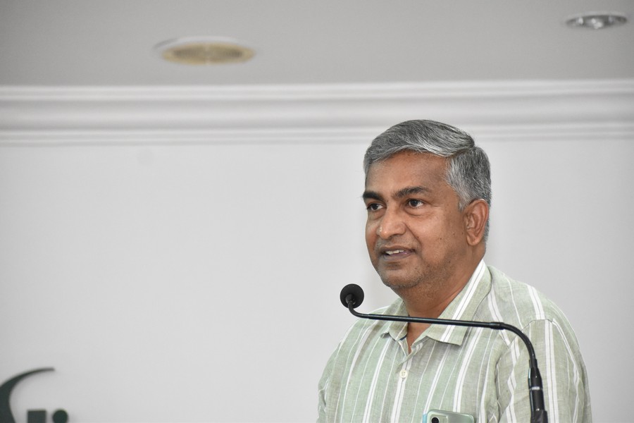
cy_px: 212
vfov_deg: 7.0
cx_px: 317
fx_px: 3434
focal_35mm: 195
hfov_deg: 10.5
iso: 5600
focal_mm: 130
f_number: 4.8
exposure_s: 1/200
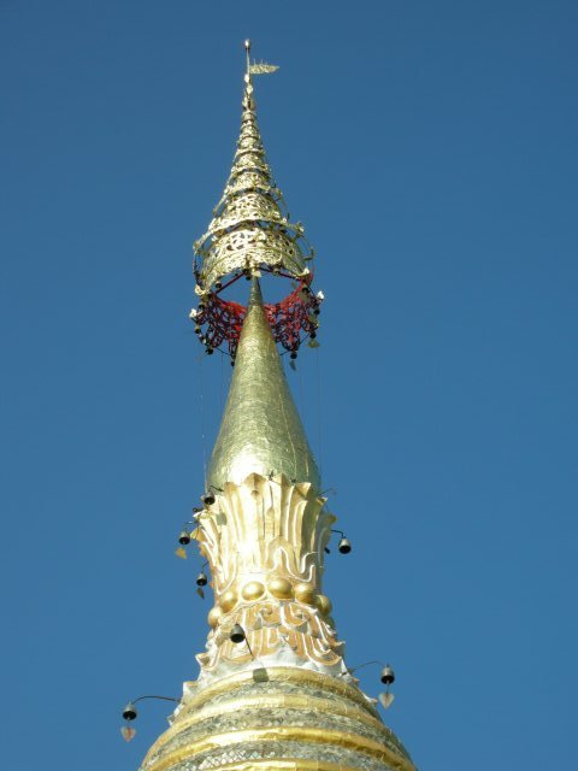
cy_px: 386
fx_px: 2805
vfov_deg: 15.6
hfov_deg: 11.8
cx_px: 289
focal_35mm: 126
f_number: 5.8
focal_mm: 26.3
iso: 64
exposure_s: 1/257
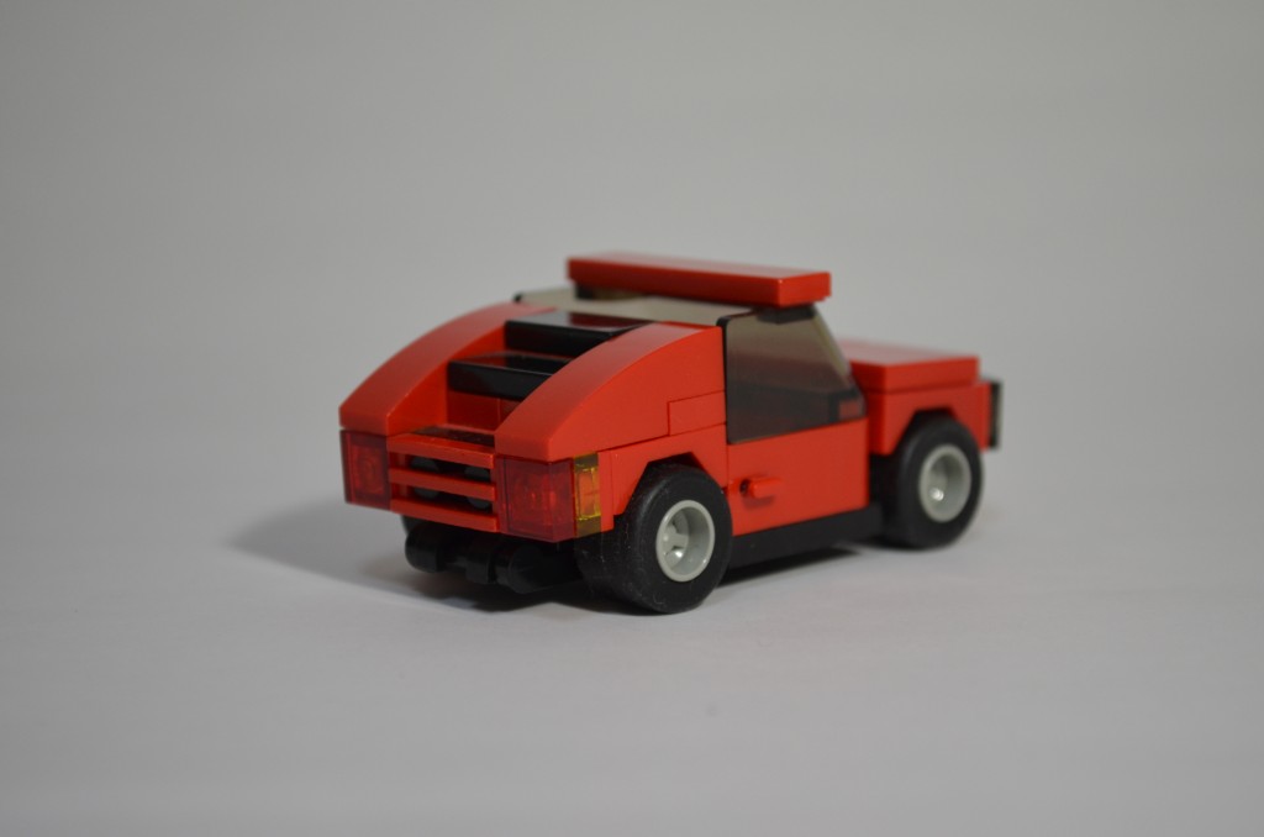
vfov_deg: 16.5
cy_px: 418
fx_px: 2890
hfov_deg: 24.7
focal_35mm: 82
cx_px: 632
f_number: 5.6
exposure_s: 1/60
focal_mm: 55
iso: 640
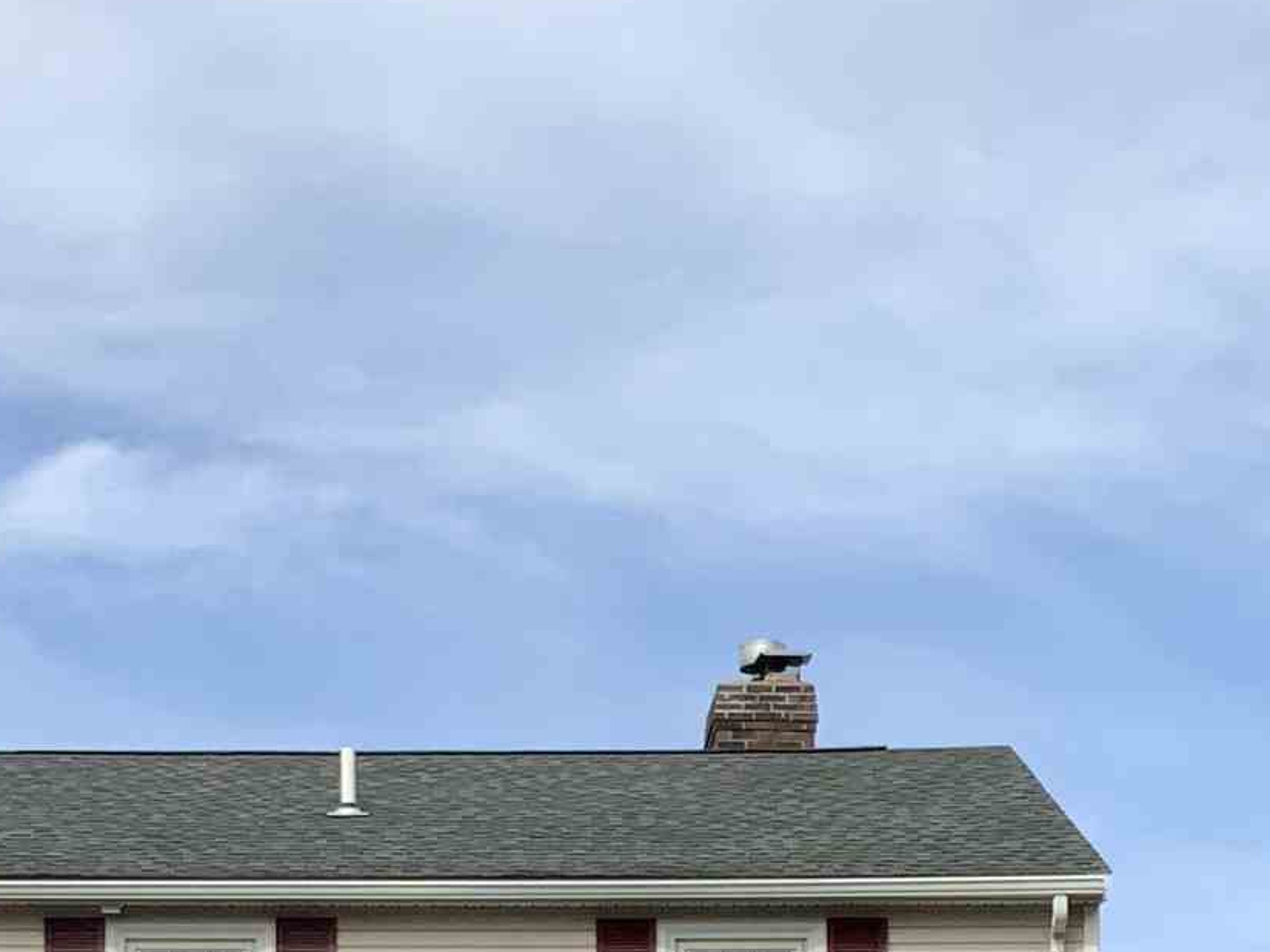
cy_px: 1455
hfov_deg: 18.2
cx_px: 499
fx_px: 3963
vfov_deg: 12.9
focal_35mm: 108
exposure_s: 1/1848
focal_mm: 3
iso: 16
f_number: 1.8
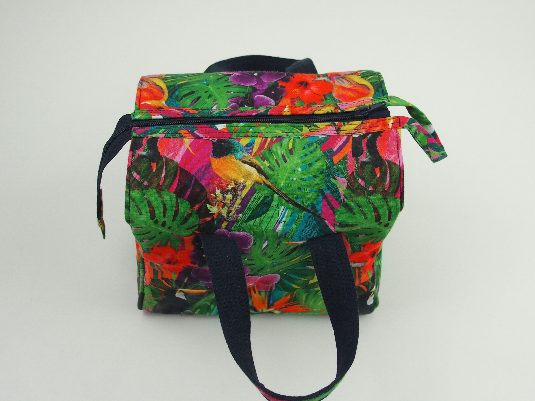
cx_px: 268
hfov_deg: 44.8
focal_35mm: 42
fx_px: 649
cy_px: 200
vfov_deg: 34.3
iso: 640
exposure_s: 1/125
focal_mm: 9
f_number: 2.8
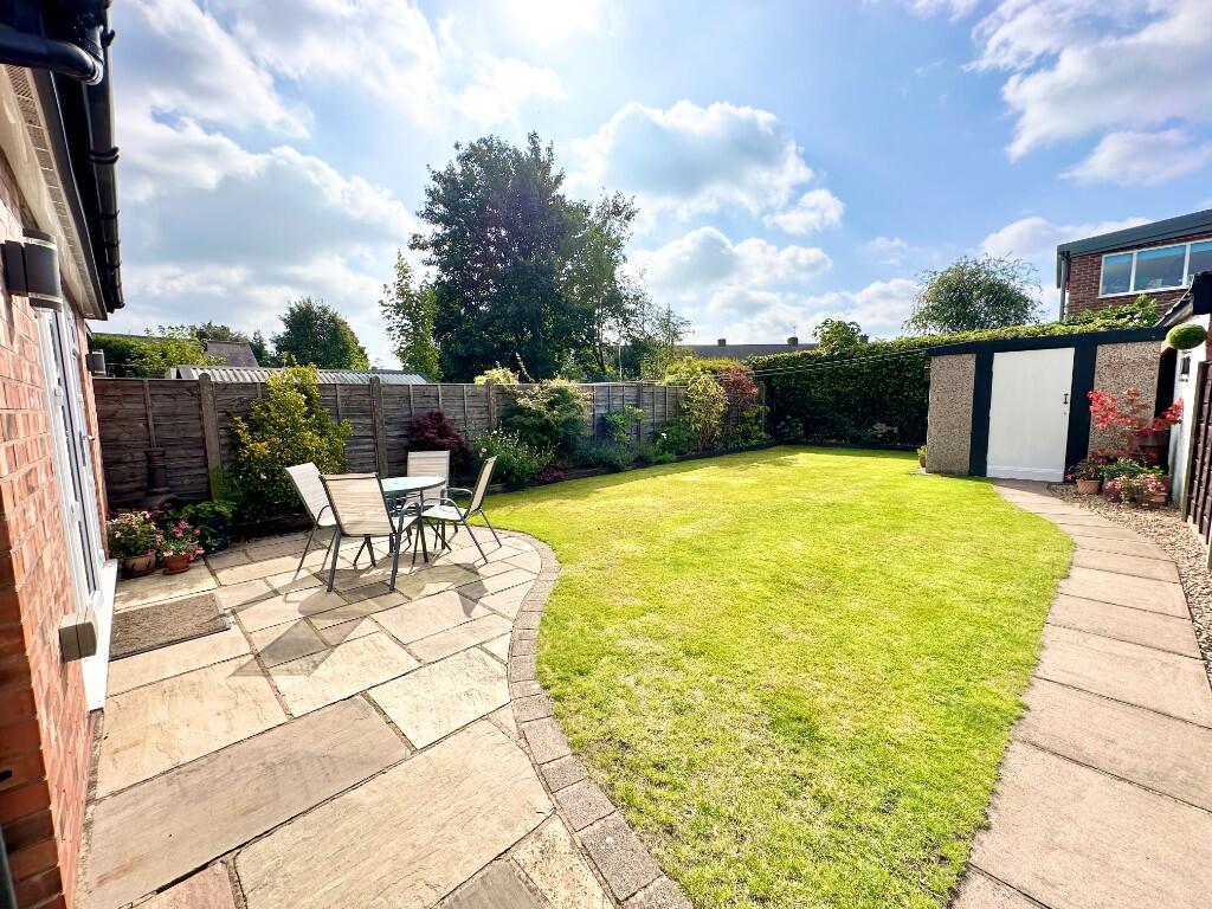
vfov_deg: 85.7
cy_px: 454
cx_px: 606
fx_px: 490
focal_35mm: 14
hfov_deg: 102.1
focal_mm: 2.22
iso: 40
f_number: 2.2
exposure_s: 1/1887
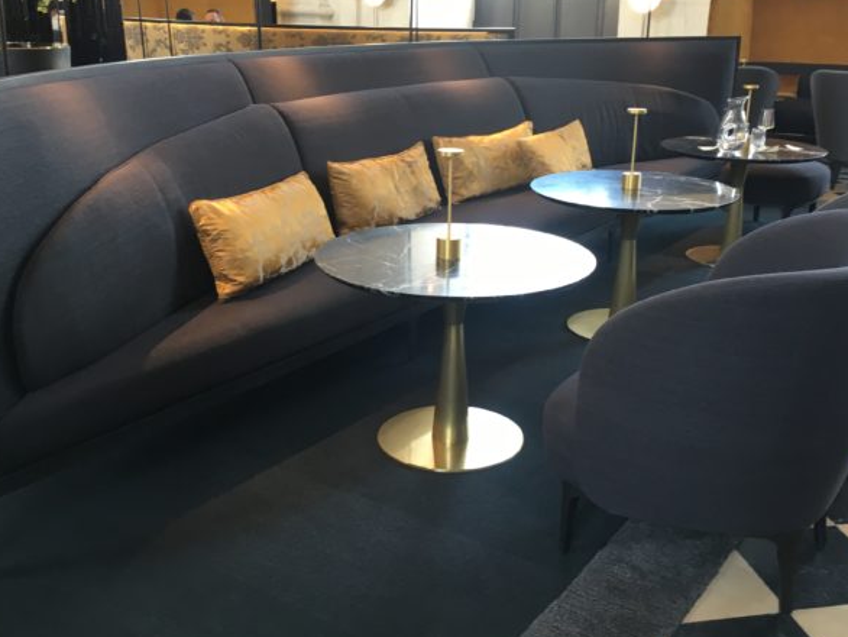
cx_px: 466
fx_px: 931
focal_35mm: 38
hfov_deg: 48.9
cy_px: 310
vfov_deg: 37.7
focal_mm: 4.15
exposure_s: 1/33
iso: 64
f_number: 2.2
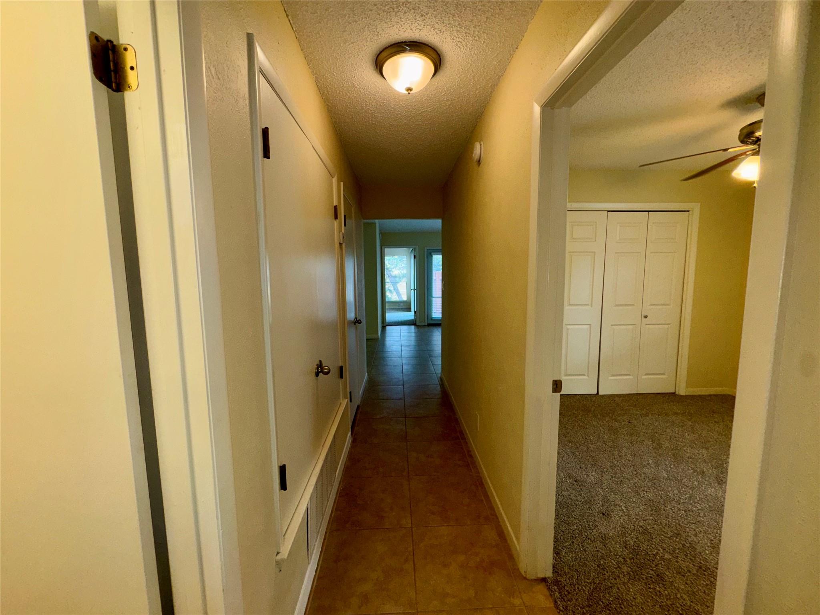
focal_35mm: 14
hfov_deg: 102.1
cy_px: 308
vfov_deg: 85.7
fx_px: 332
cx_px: 410
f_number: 2.2
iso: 50
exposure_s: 1/122
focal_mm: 2.22
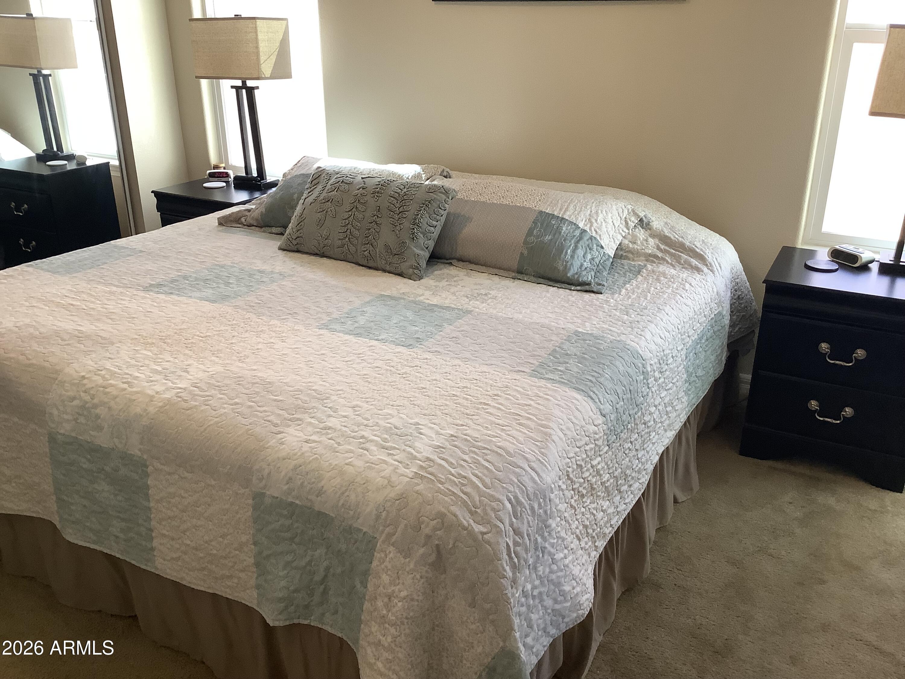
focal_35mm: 31
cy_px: 340
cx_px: 452
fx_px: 810
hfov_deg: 58.4
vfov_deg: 45.4
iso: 125
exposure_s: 1/50
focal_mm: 3.3
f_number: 2.4
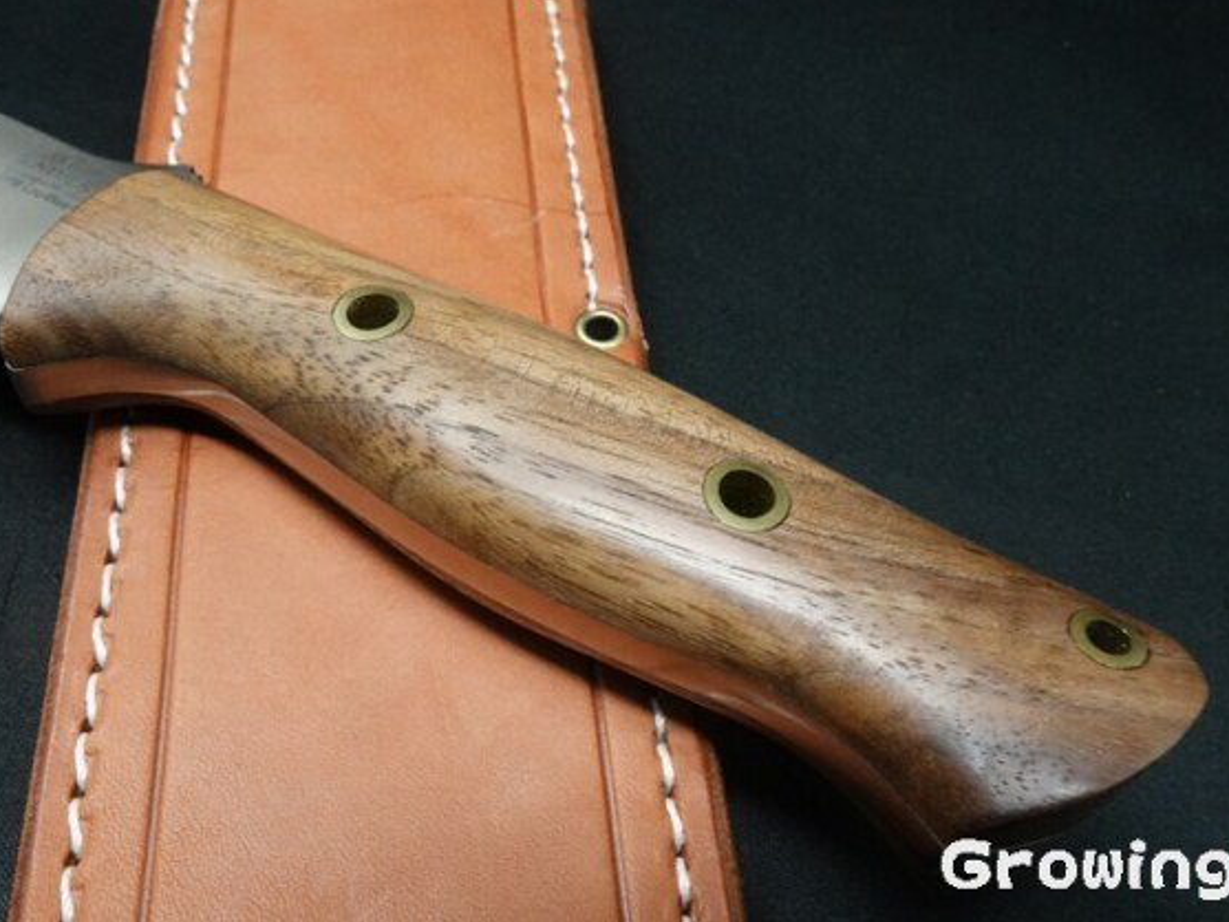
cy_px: 459
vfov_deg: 44.2
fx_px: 1136
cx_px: 585
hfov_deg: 56.8
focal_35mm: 32
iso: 1600
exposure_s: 1/30
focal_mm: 10.83
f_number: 11
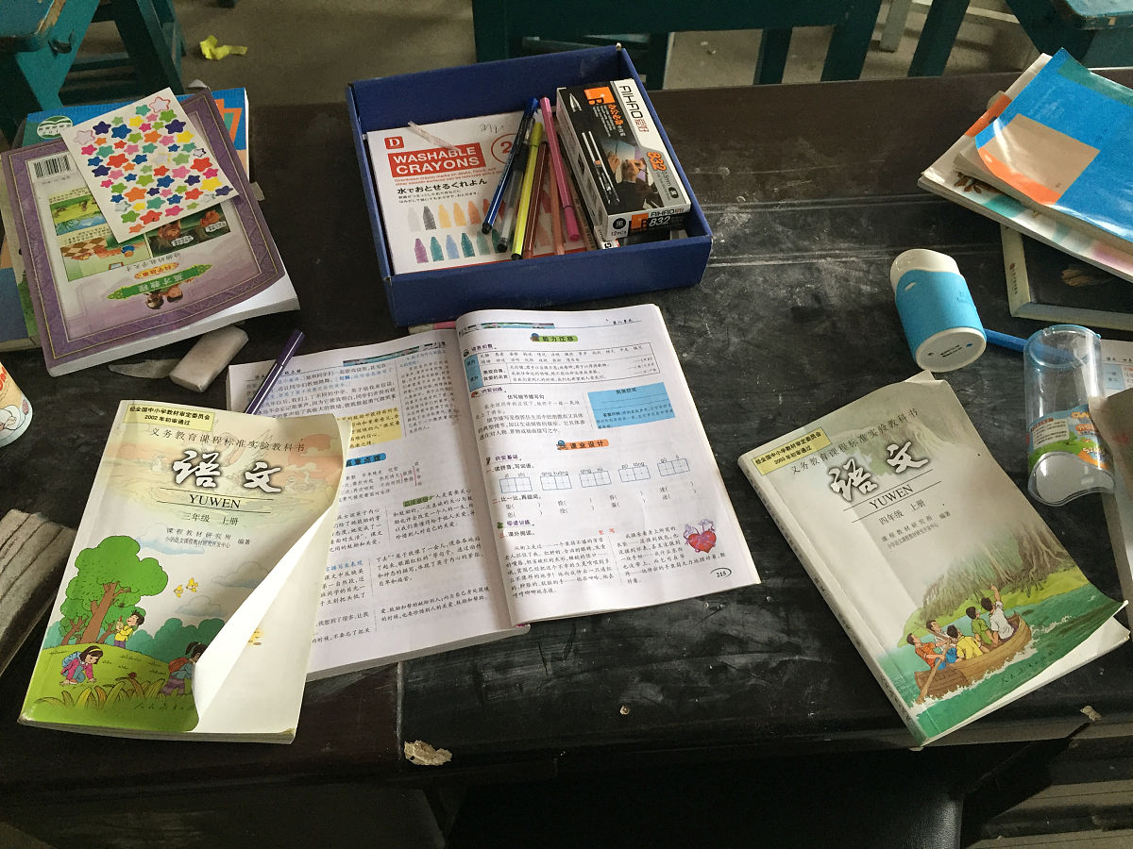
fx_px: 949
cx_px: 566
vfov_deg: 48.2
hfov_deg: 61.7
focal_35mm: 29
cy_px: 424
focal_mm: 4.15
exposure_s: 1/33
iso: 160
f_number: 2.2
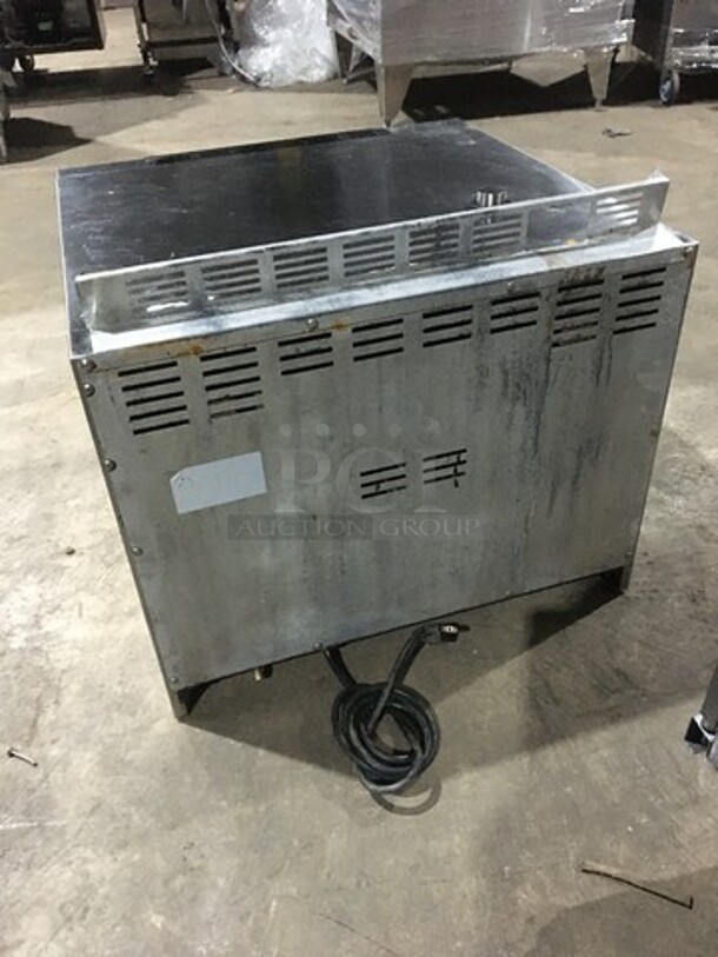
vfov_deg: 61.7
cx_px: 359
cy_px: 478
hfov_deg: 48.2
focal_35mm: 29
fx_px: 802
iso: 320
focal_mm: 4.15
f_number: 2.2
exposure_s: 1/15
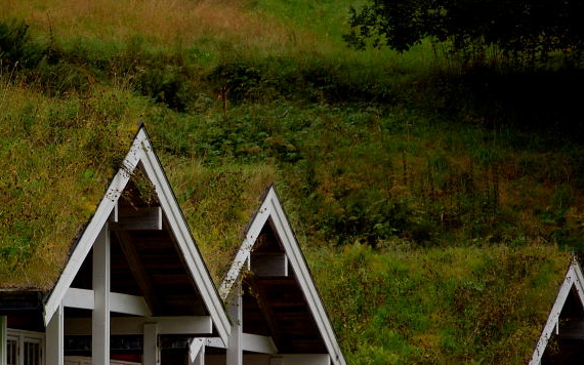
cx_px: 128
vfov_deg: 2.4
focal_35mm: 549
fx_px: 8736
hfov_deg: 3.8
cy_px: 342
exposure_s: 1/500
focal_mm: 200
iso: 400
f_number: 5.6
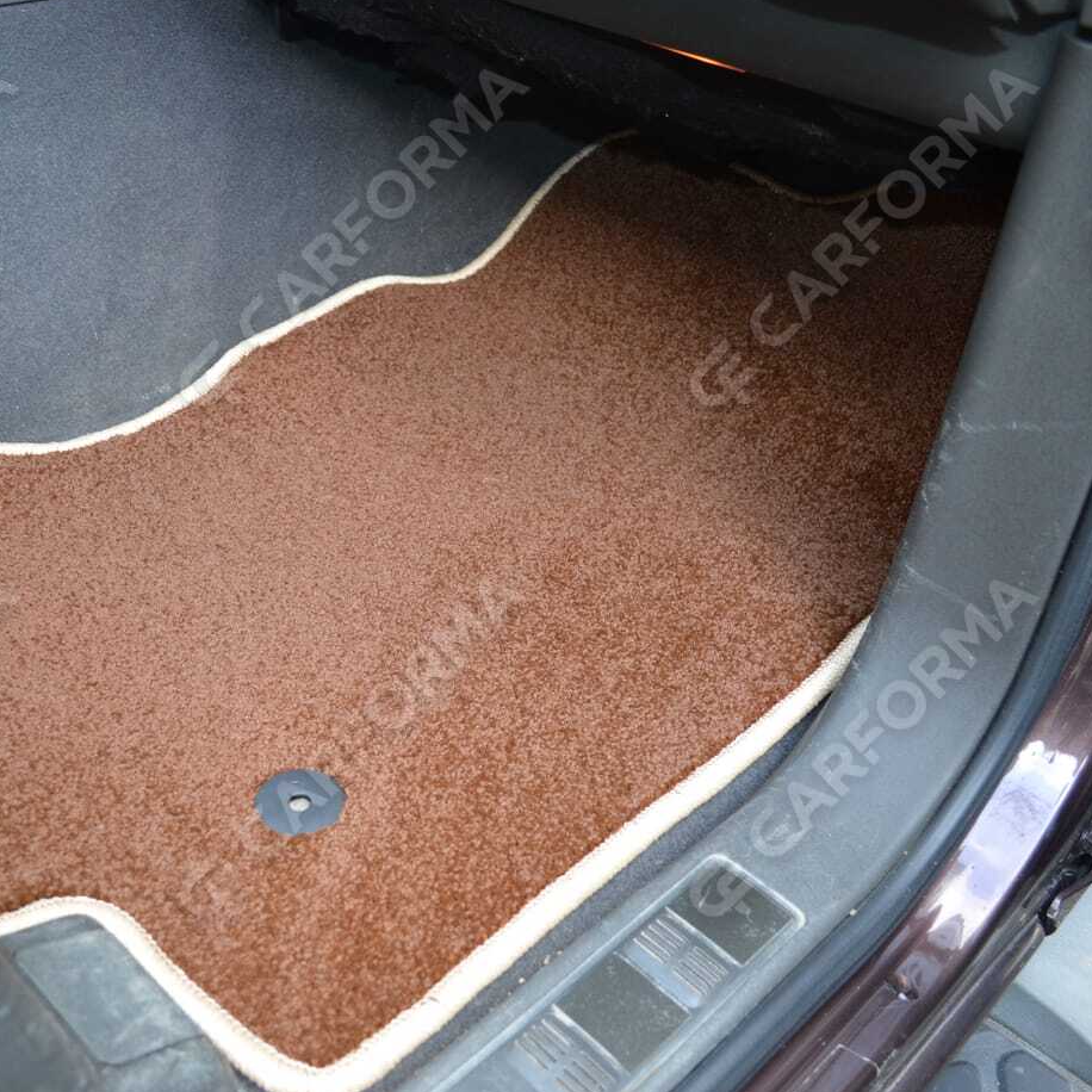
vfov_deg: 47.2
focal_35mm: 35
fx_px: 1249
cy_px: 545
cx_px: 426
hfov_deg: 46.9
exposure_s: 1/90
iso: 400
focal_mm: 18
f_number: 3.5
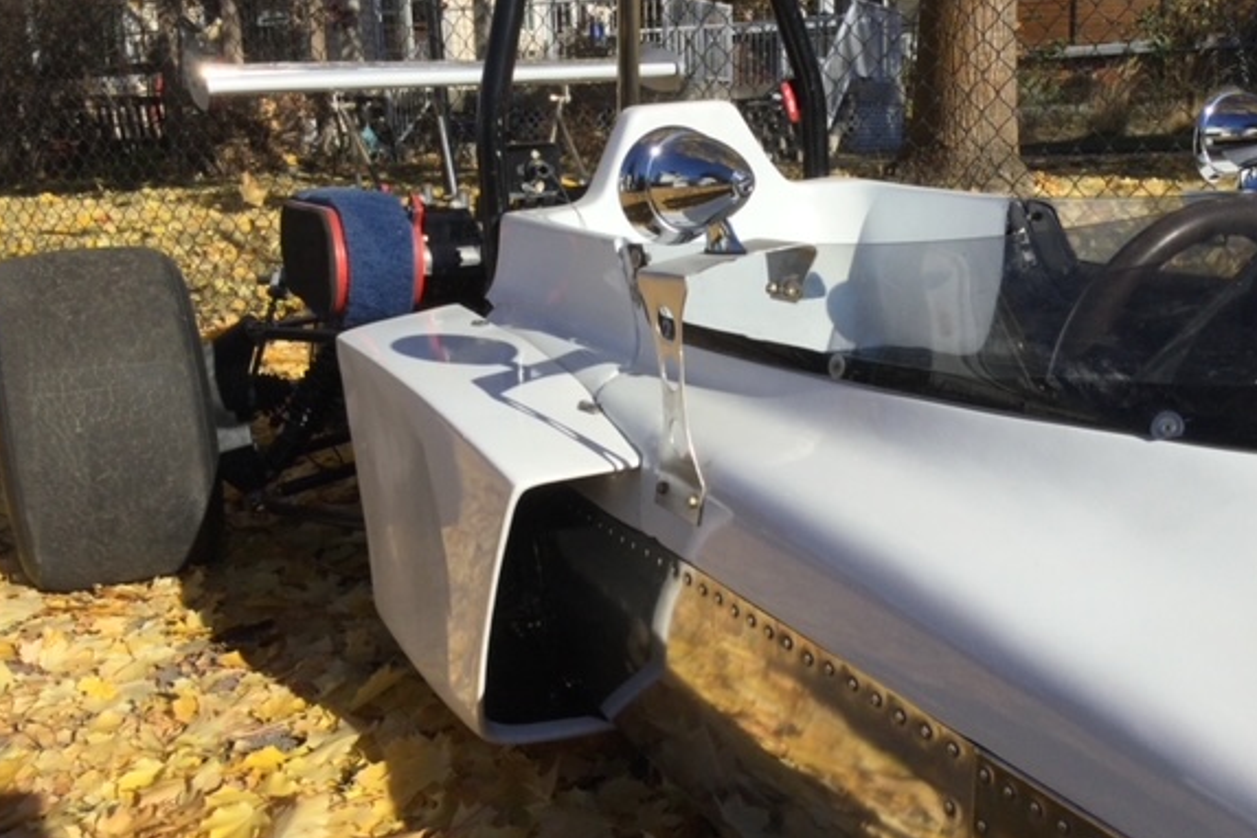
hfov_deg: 53.1
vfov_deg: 36.9
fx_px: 1257
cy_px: 408
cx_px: 673
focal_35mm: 36
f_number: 2.4
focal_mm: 3.3
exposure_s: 1/2262
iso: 25
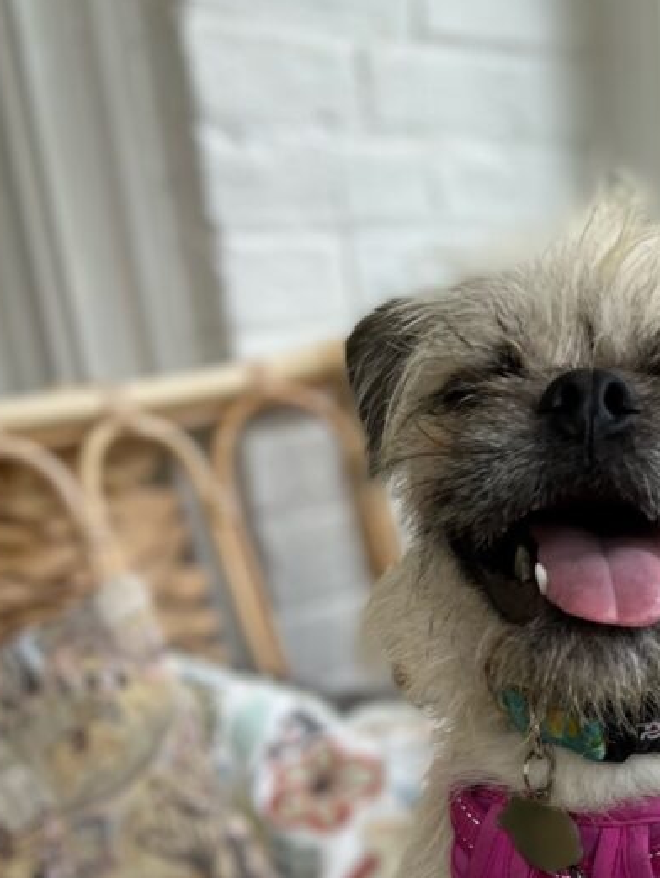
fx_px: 1295
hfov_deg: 27.5
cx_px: 596
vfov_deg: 35.2
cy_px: 797
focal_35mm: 51
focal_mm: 5.7
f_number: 1.5
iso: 32
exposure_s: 1/138
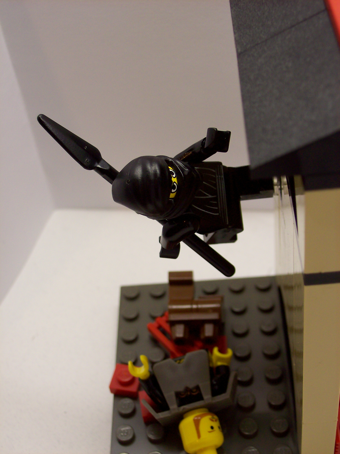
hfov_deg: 26.1
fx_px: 734
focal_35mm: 56
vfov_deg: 34.4
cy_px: 227
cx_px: 170
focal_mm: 9.4
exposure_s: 1/58.3
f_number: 3.4
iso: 80
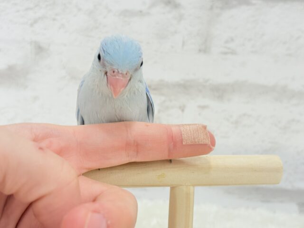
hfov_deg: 36.8
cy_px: 114
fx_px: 457
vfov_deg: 28.0
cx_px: 152
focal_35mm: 52
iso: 40
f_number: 1.6
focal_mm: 5.96
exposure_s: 1/50
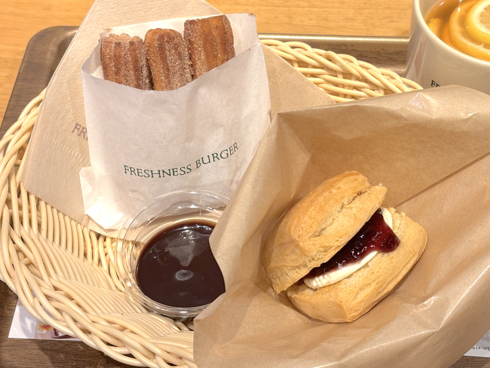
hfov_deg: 29.7
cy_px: 161
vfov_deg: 22.6
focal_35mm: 65
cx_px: 303
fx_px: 920
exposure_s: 1/50
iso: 64
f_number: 1.6
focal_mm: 5.96
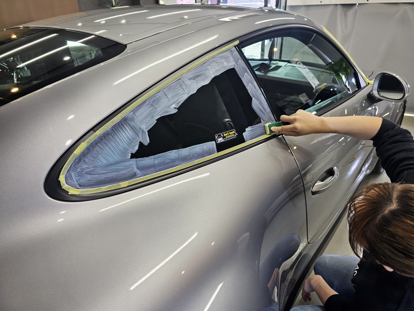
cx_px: 207
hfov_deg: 73.9
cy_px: 156
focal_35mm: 23
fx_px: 275
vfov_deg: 58.9
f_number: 1.7
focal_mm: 6.3
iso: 50
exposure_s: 1/100
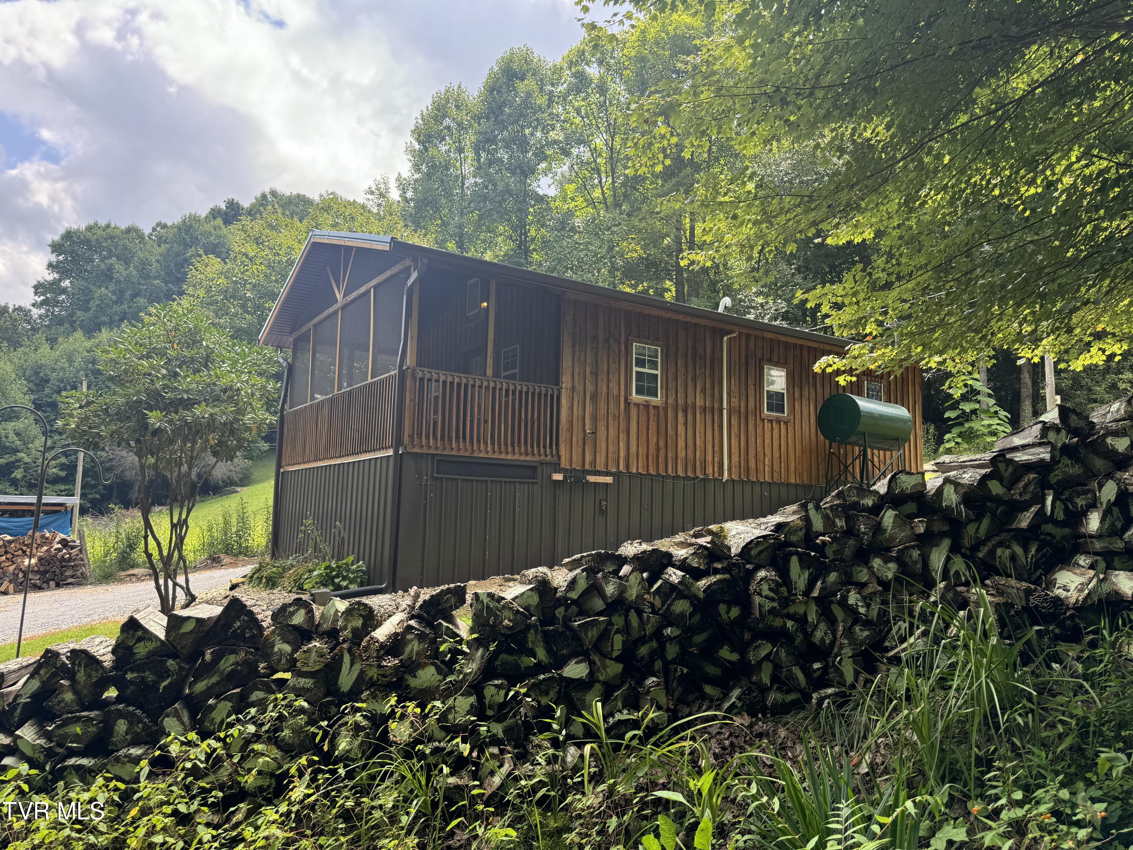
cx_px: 566
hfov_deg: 71.6
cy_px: 425
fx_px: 786
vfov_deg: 56.8
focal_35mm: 24
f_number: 1.78
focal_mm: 6.76
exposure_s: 1/604
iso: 80
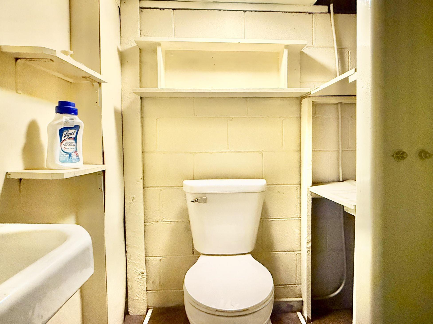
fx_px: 275
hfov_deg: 76.2
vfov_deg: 61.1
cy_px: 156
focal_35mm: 22
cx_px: 238
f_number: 2.2
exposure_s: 1/40
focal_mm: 2.22
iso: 1250
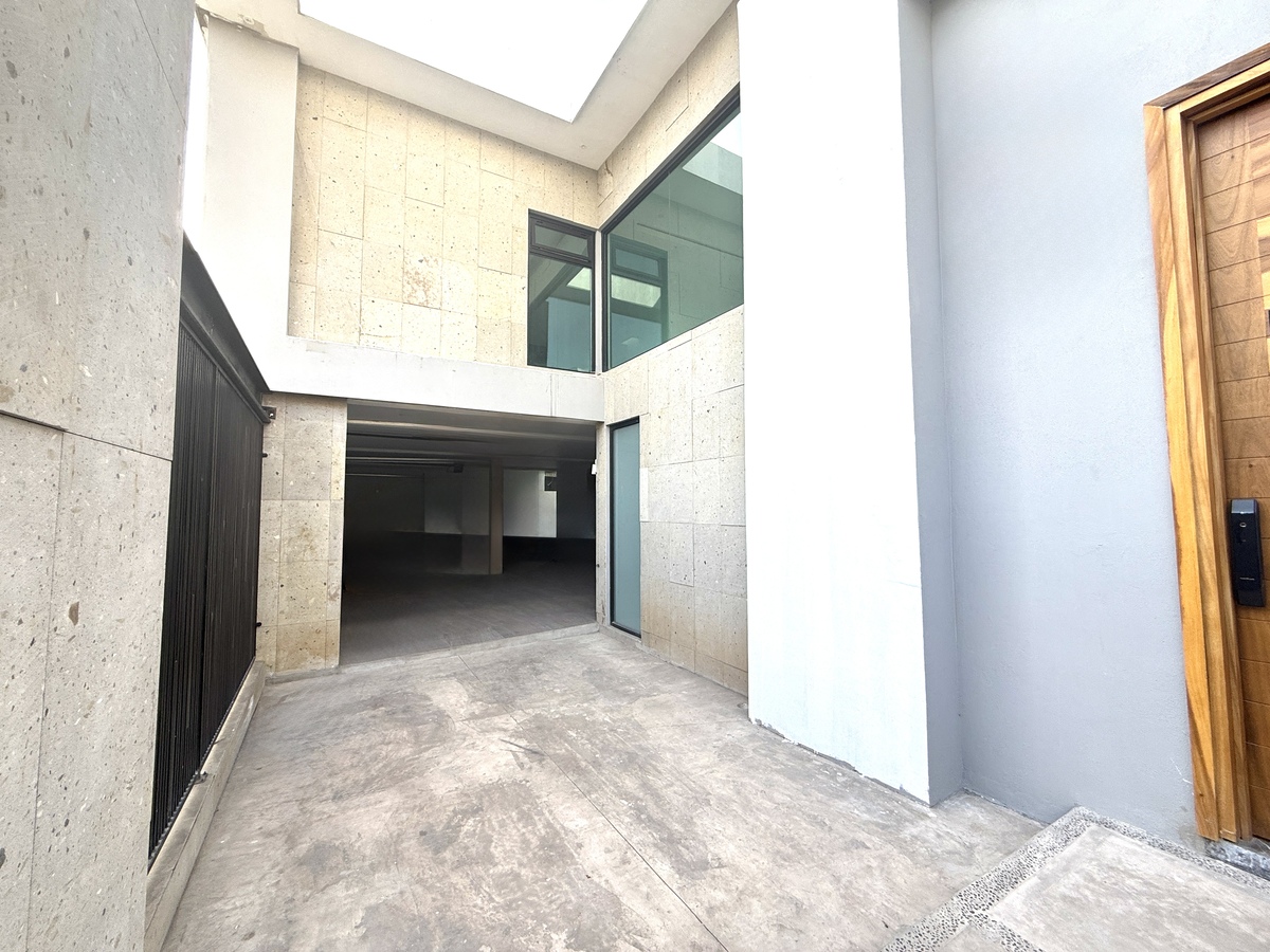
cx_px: 635
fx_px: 514
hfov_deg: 102.1
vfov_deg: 85.7
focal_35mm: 14
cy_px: 476
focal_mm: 2.22
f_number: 2.2
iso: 50
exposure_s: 1/319
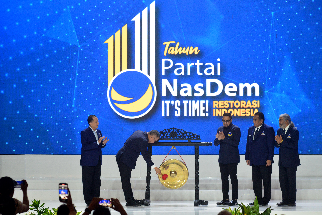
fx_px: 1297
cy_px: 108
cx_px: 161
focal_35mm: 145
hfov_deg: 14.1
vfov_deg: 9.5
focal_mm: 145
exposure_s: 1/125
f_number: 8
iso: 2500
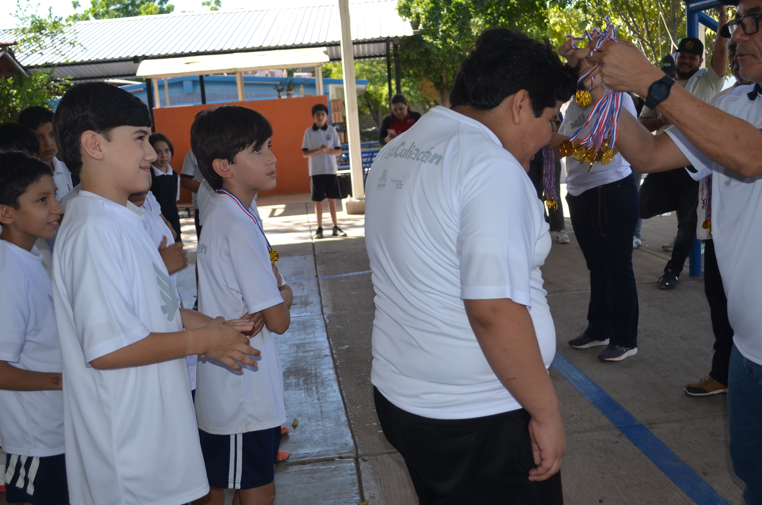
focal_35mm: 42
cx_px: 389
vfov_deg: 31.8
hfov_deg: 46.5
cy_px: 248
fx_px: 887
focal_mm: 22
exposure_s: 1/200
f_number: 4.5
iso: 100
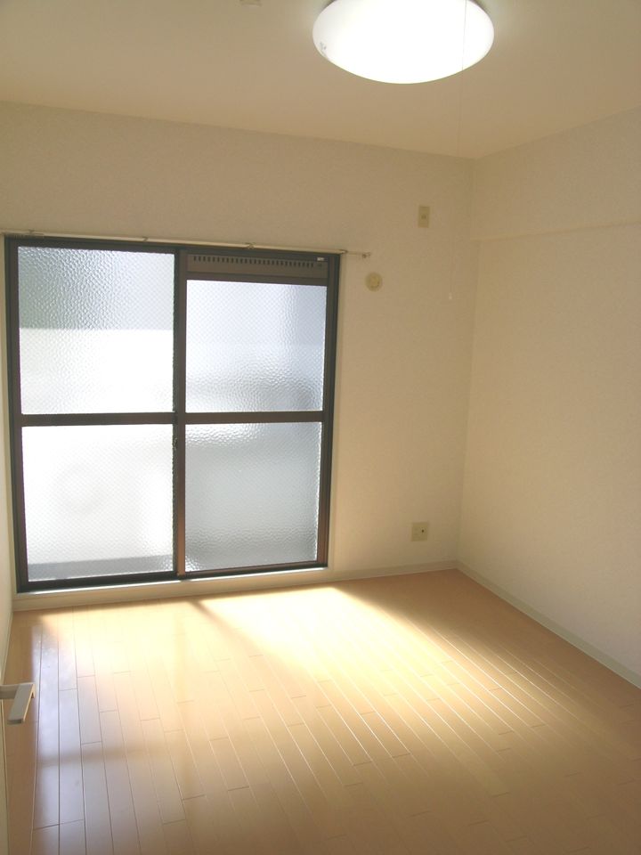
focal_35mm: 28
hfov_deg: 49.7
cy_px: 428
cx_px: 320
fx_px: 691
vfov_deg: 63.4
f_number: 5
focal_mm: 5.8
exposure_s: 1/193
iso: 50
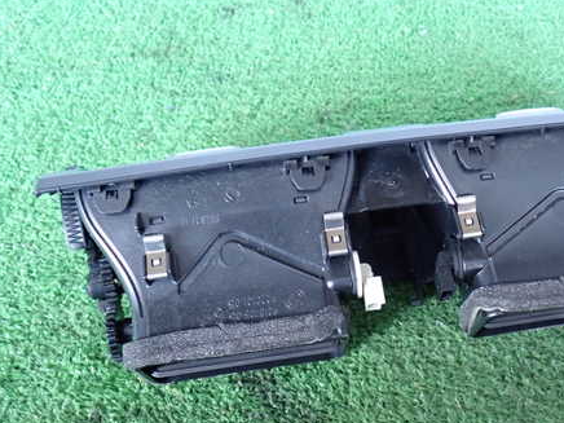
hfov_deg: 42.5
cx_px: 367
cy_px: 234
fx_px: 717
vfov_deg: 32.8
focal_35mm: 44
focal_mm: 5.79
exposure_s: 1/30
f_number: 2.4
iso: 640
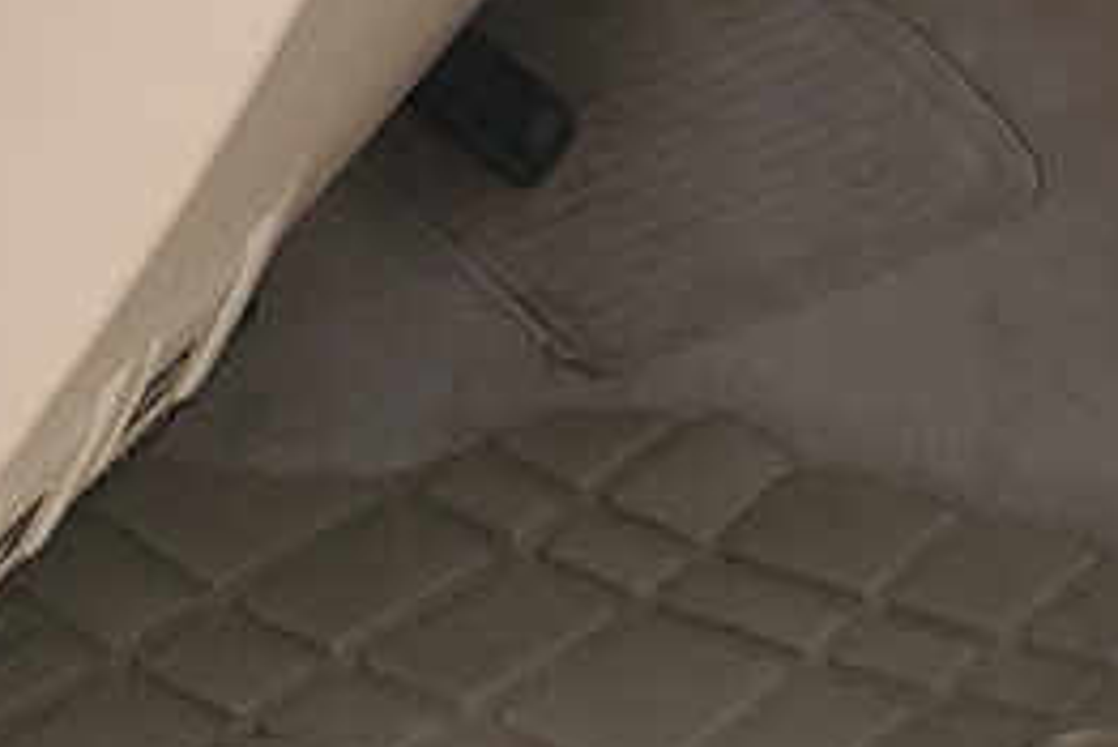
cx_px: 2944
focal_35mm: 165
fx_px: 5127
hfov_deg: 10.3
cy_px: -939
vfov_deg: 7.8
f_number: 1.5
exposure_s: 1/500
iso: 50
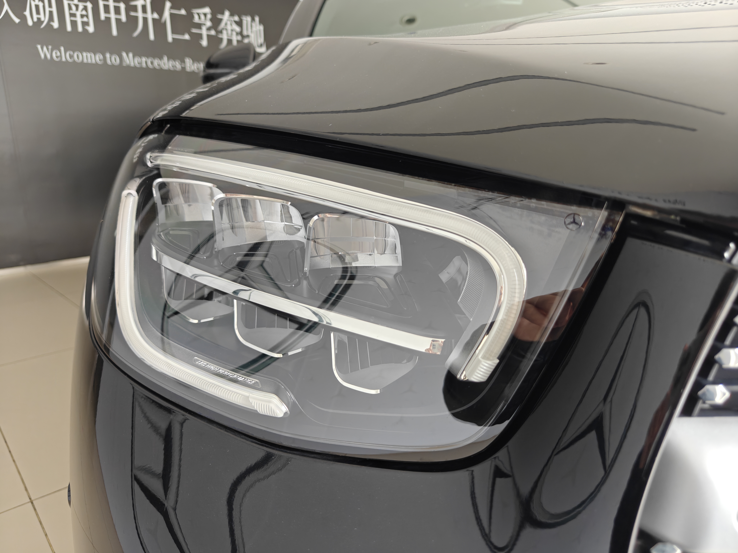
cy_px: 276
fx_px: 490
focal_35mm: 23
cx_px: 369
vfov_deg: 58.9
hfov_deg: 73.9
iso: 500
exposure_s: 1/100
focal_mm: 6.06
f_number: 1.6
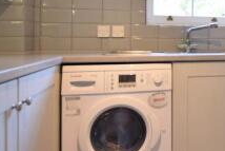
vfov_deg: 28.7
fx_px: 288
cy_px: 32
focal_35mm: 46
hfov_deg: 36.9
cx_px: 239
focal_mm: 10
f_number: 3.5
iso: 200
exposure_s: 1/30
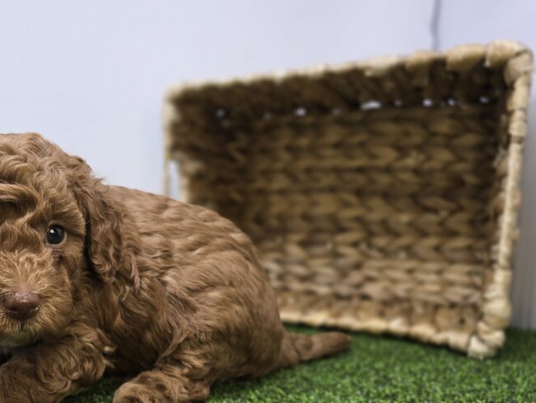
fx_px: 558
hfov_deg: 49.1
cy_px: 288
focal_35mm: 36
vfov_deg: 38.9
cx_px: 126
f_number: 1.7
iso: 64
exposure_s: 1/120
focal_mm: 6.3
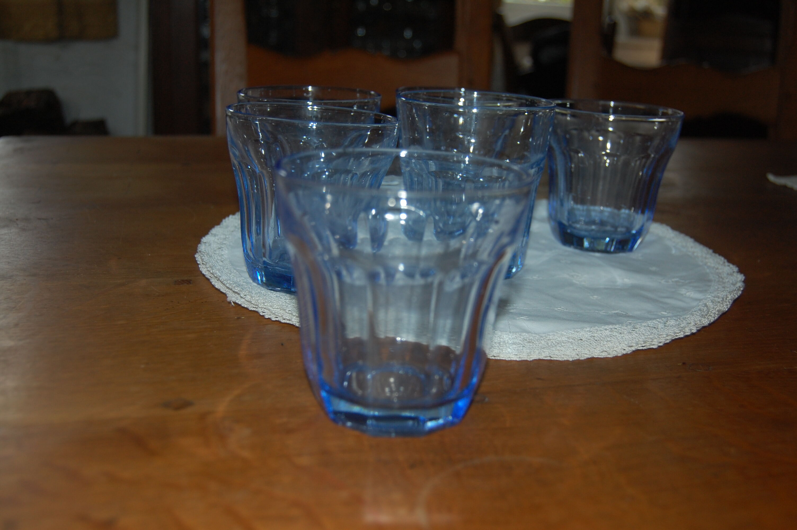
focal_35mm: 39
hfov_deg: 49.6
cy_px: 265
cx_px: 398
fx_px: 863
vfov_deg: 34.1
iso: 400
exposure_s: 1/60
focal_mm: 26
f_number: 4
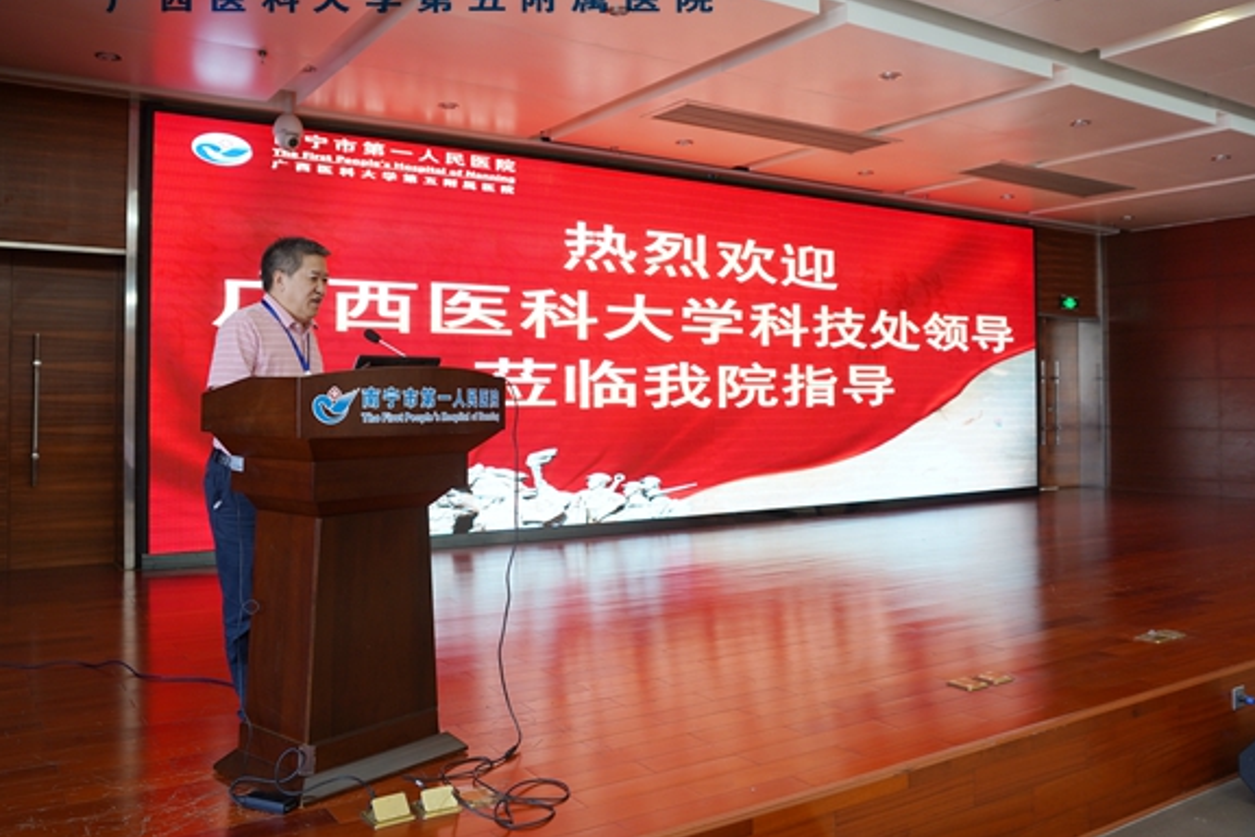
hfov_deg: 61.9
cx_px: 614
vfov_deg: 43.5
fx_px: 1046
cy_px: 373
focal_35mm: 30
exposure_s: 1/40
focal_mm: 24
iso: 320
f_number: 2.8
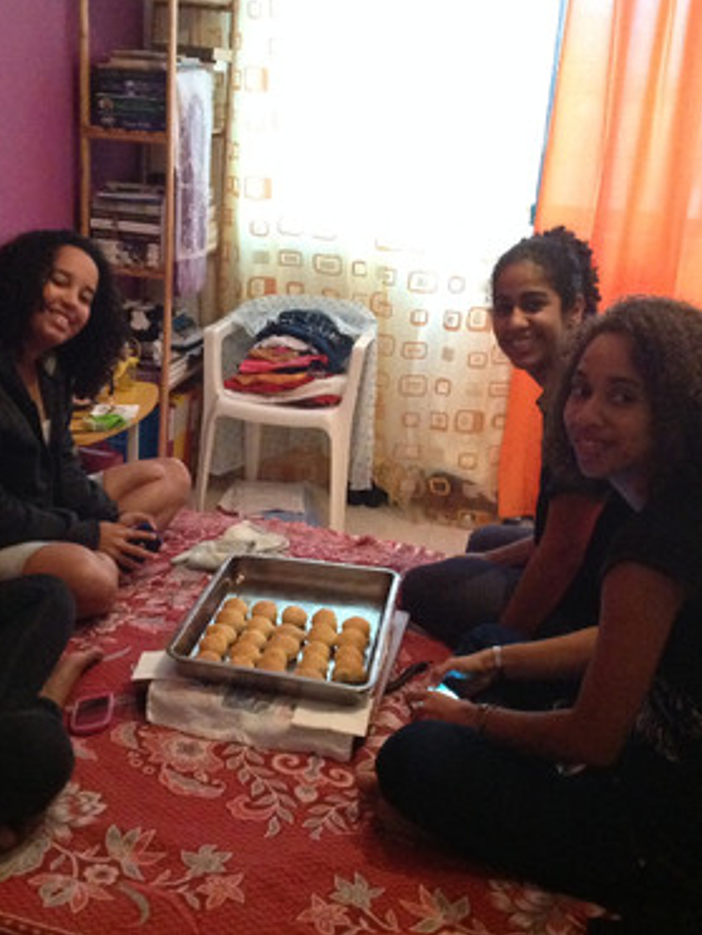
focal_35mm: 47
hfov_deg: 30.8
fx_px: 1271
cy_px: 468
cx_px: 289
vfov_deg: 40.4
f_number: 2.4
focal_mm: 4.28
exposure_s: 1/17
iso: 800
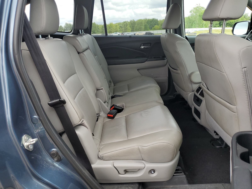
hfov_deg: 67.3
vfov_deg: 53.1
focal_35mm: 26
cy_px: 94
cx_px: 126
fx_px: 189
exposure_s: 1/400
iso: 50
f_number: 1.5
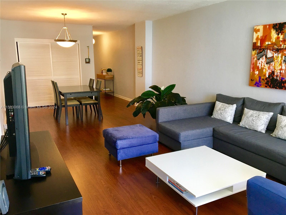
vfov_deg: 48.2
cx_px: 143
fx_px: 240
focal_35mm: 29
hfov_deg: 61.7
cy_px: 108
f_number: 2.2
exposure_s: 1/30
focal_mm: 4.15
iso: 80
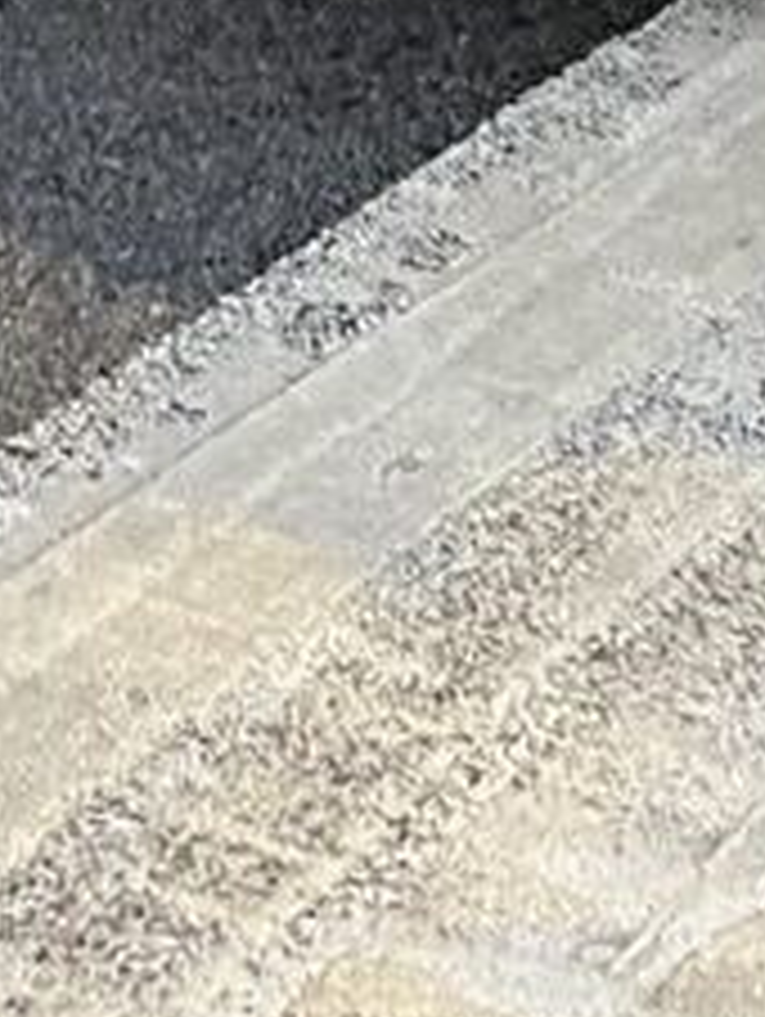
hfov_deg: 10.1
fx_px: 4323
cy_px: -1256
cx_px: 104
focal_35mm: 147
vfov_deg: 11.5
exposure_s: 1/40
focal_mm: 5.1
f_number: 1.6
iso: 640
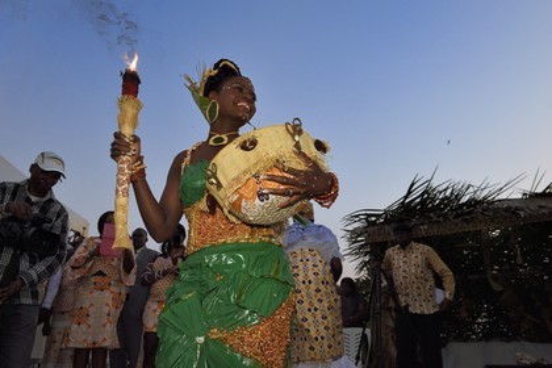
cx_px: 276
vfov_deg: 53.1
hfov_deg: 73.7
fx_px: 368
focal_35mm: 24
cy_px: 184
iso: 1600
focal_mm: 24
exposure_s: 1/125
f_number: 9
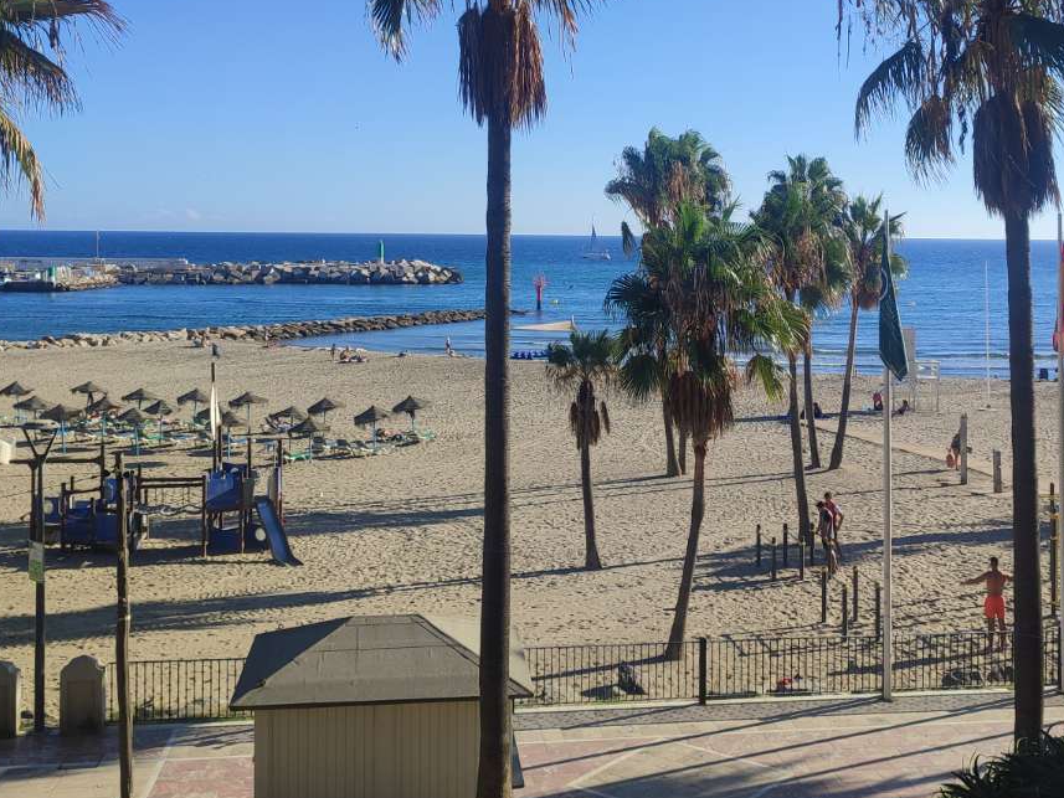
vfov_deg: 33.9
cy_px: 244
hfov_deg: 44.6
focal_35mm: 42
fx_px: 1291
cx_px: 621
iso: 50
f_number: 1.89
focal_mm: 5.89
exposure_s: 1/777
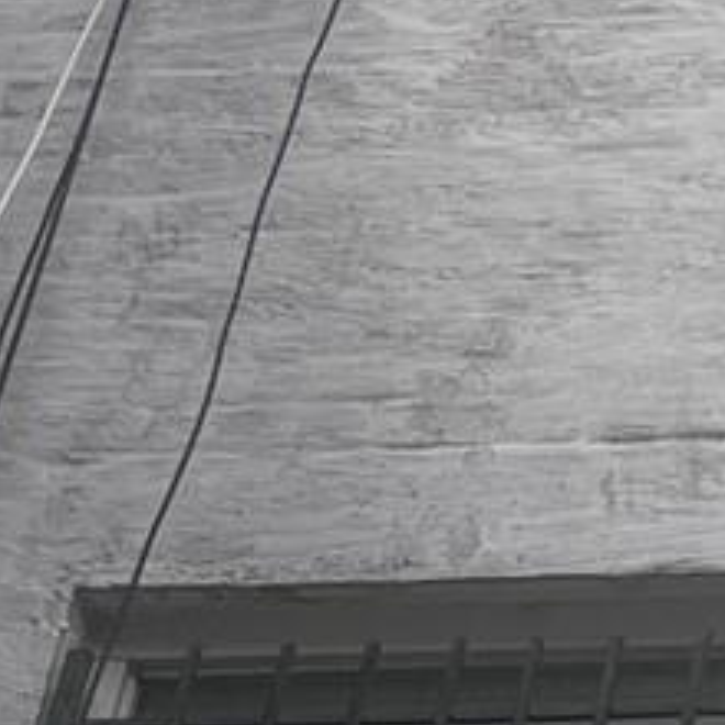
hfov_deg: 7.5
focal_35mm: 214
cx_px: 1836
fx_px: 5071
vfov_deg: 8.2
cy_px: 82
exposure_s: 1/2045
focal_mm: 5.7
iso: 50
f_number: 1.5
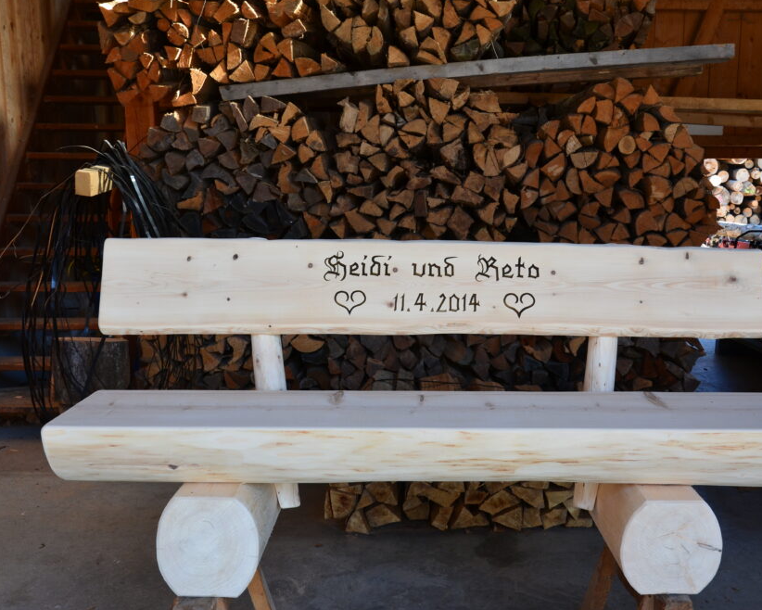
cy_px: 302
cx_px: 425
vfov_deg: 42.2
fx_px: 790
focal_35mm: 35
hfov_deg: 51.4
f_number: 8
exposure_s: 1/60
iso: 400
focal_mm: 20
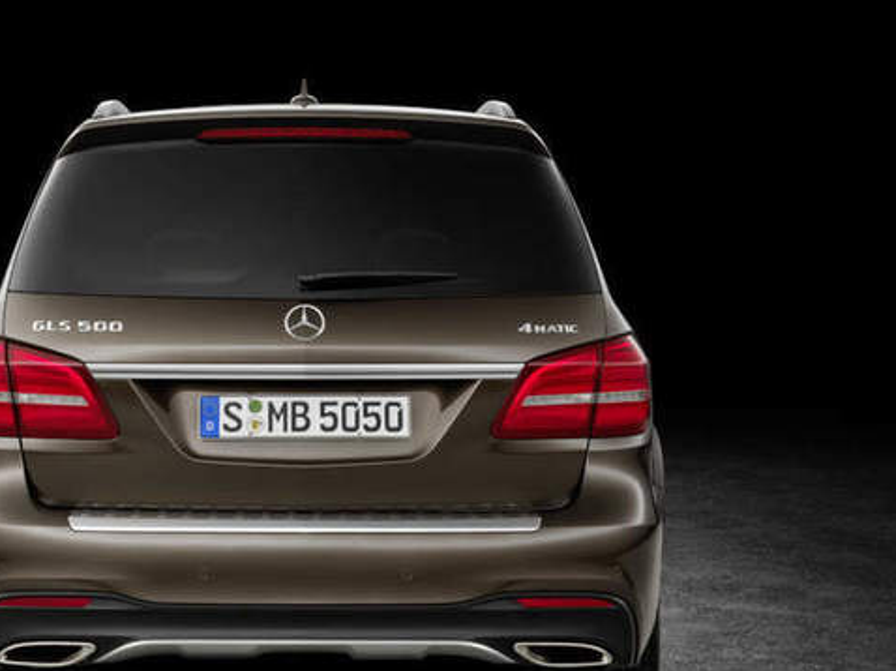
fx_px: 2277
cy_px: 397
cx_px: 303
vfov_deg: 16.8
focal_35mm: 88
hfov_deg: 22.2
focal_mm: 80
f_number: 22
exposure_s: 46
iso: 100
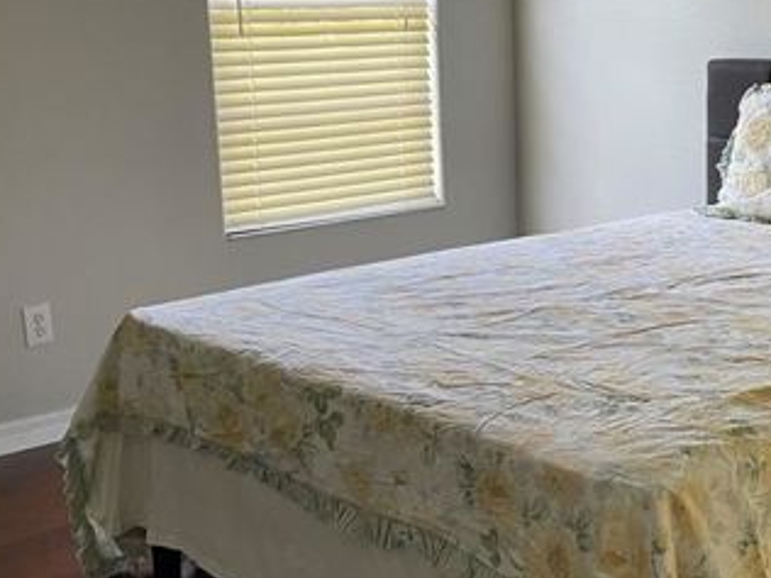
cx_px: 555
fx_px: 1292
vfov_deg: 25.2
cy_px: 256
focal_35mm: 58
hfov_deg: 32.7
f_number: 1.6
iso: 250
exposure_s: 1/60
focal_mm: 4.2
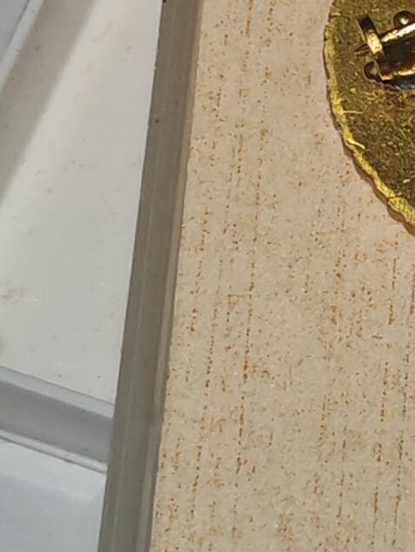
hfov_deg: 7.6
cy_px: 140
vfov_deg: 10.2
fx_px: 3083
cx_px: 574
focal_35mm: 193
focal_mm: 5.52
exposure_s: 1/100
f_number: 1.95
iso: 200
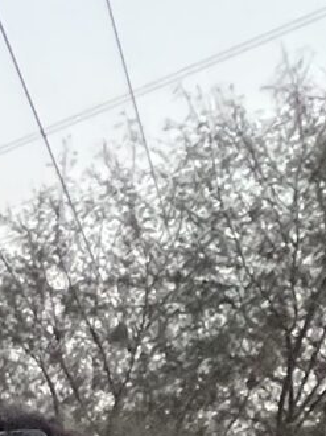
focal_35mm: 101
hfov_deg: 10.6
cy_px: 929
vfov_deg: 15.0
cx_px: -626
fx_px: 1270
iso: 320
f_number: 1.8
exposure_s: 1/50
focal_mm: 1.57
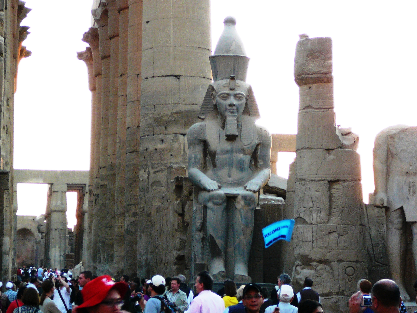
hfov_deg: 18.7
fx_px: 1265
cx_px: 208
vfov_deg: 14.1
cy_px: 156
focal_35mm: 105
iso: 100
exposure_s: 1/60
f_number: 3.9
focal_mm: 15.6
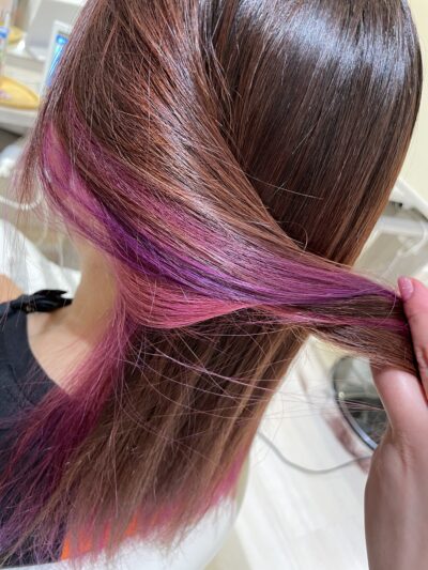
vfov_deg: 67.3
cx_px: 214
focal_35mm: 26
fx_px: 428
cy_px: 285
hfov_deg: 53.1
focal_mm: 4.2
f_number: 1.6
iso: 160
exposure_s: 1/60
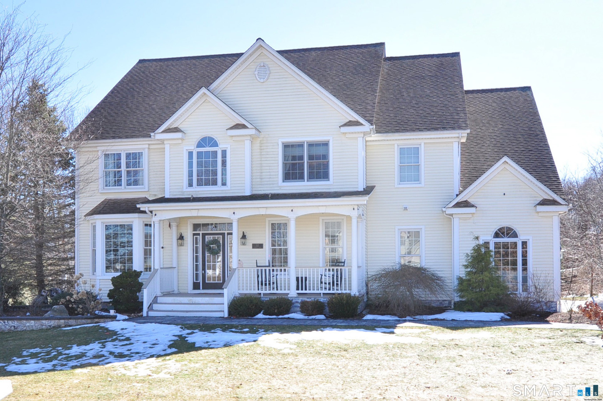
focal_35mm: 24
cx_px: 302
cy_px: 200
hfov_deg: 73.8
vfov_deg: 53.0
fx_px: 402
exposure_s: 1/250
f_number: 8
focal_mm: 16
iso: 320
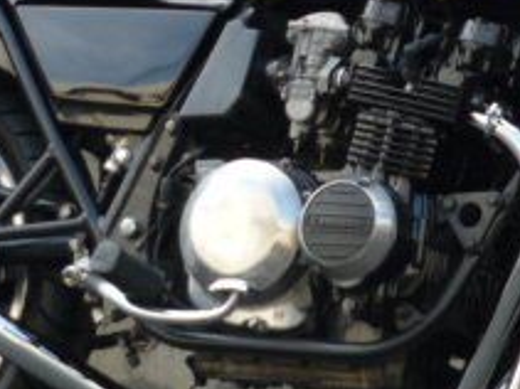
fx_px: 3003
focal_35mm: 200
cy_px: 81
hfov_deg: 9.9
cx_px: 404
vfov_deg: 7.4
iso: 100
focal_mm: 6.8
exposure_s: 1/160
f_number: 3
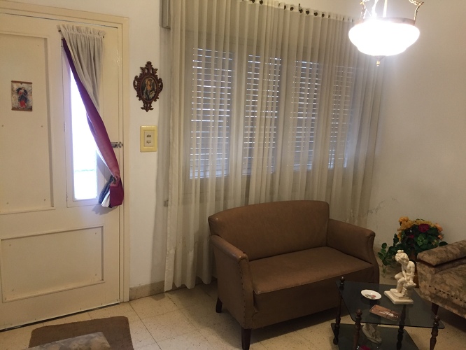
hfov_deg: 61.6
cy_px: 175
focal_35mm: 29
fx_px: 391
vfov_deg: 48.3
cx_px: 233
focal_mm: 4.15
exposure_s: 1/33
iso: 200
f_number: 2.2
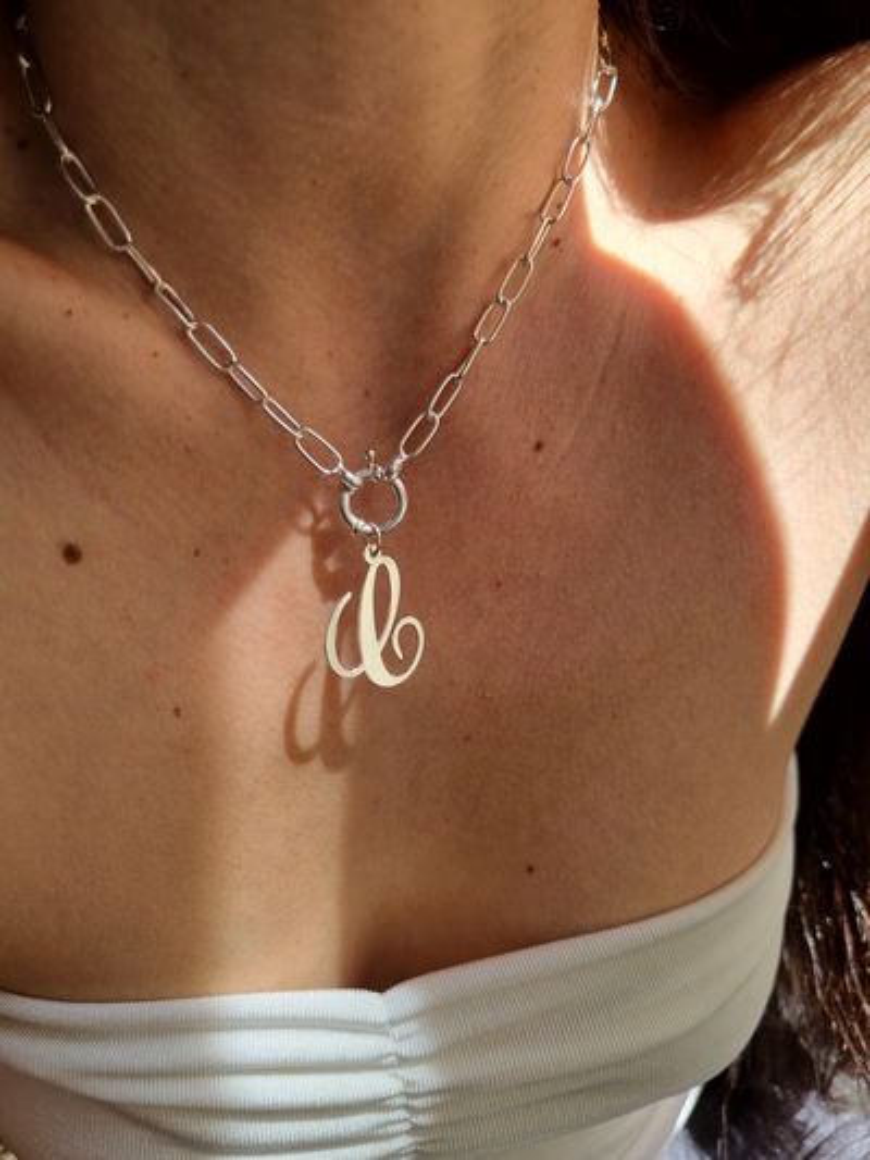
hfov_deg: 53.1
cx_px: 435
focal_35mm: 26
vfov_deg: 67.3
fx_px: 871
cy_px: 580
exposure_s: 1/353
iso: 50
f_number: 1.8
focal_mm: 5.4
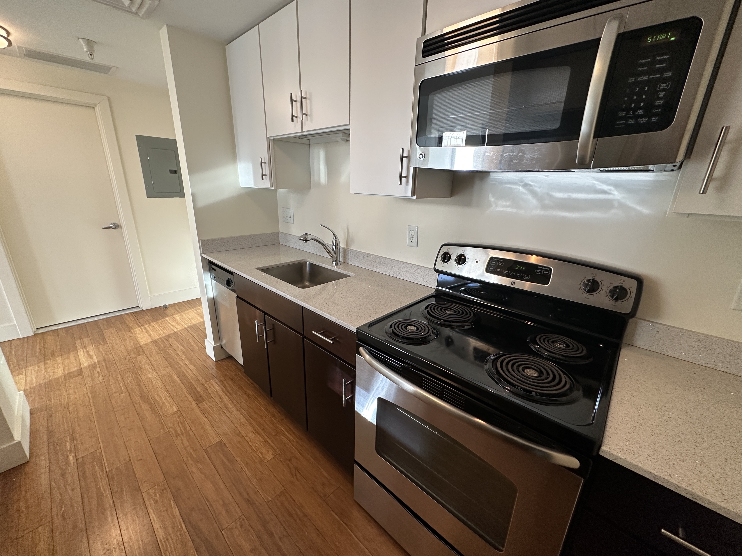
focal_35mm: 14
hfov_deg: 102.1
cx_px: 371
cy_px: 278
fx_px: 300
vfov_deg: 85.7
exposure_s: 1/99
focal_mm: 2.22
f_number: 2.2
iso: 125
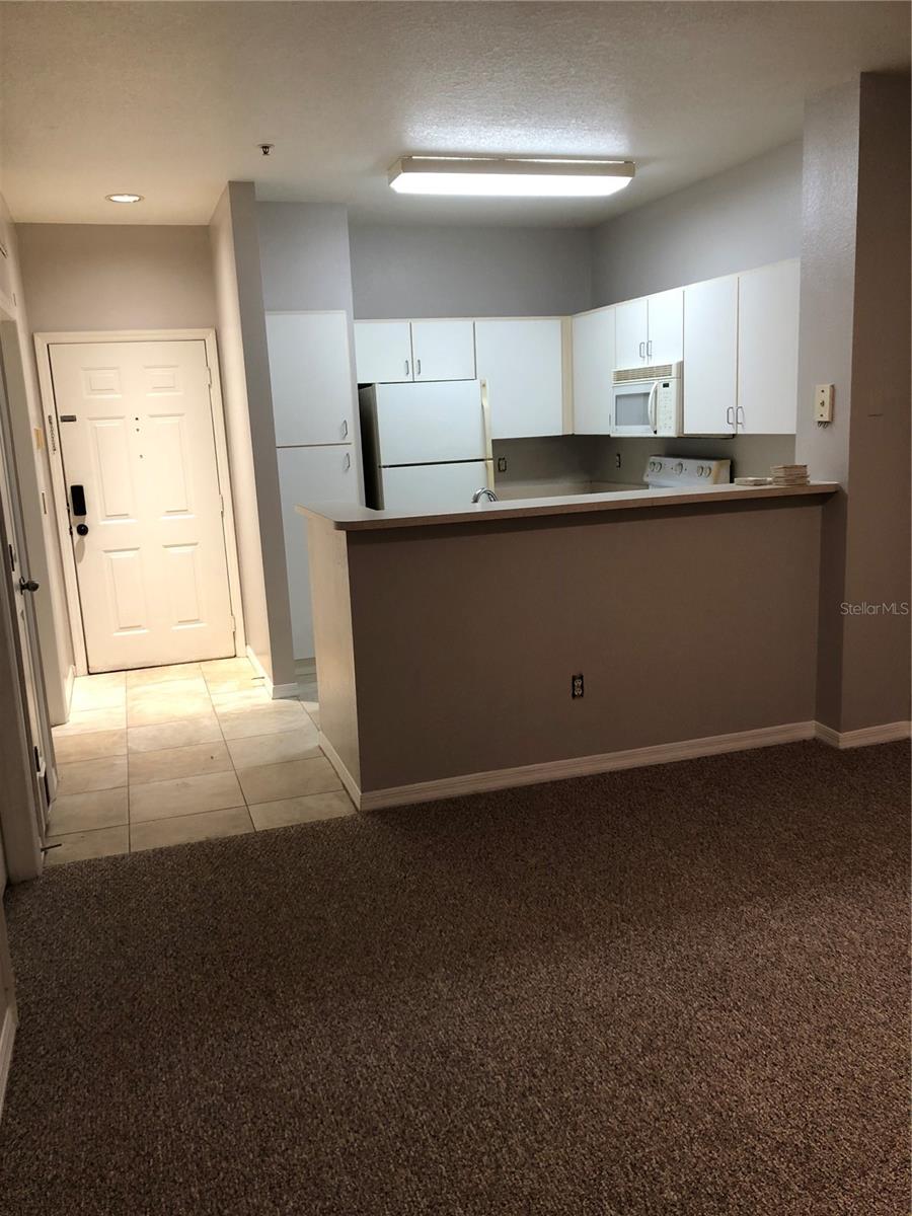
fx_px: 984
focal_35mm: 28
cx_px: 456
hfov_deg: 49.7
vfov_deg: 63.4
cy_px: 608
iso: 50
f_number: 1.8
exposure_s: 1/15
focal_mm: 3.99
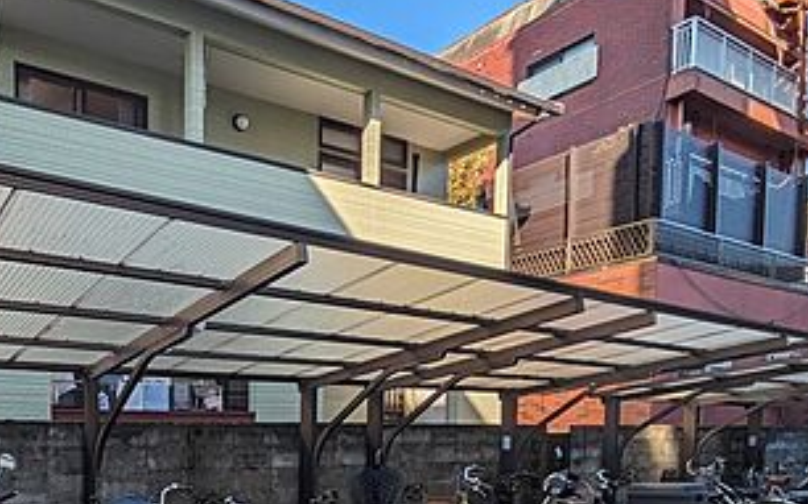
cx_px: 173
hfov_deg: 57.2
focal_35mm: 31
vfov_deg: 37.5
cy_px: 467
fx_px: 682
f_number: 2.2
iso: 34
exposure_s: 1/802
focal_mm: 1.83
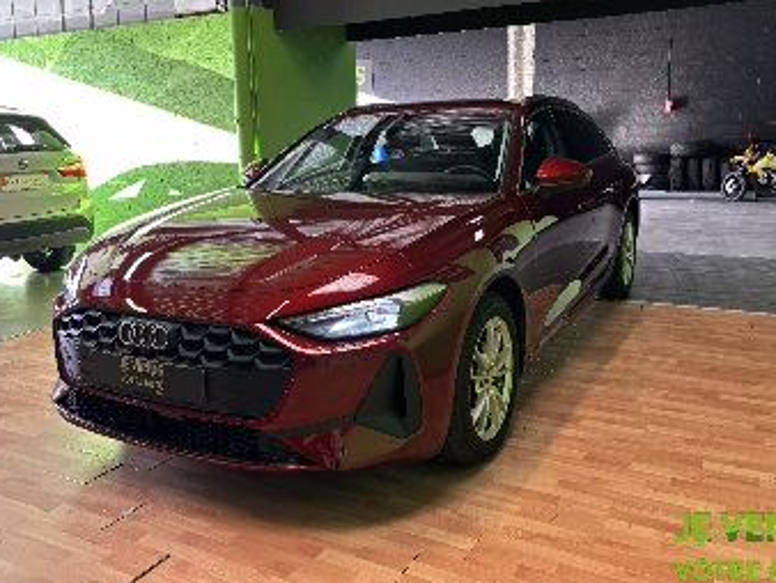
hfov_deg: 56.8
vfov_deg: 44.0
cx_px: 374
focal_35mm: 32
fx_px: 718
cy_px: 241
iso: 125
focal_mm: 5.96
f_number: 1.6
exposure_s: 1/100
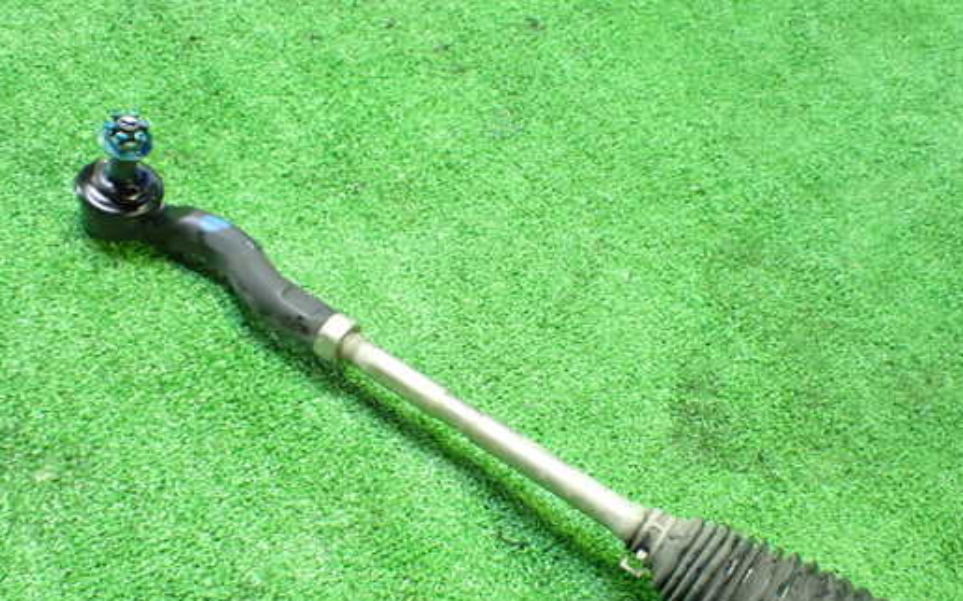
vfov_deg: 34.2
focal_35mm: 37
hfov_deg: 52.8
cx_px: 485
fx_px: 971
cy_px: 375
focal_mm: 5.4
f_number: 2.3
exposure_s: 1/30
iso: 1000
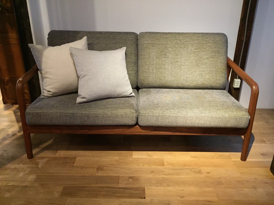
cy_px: 102
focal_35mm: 29
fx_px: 230
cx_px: 137
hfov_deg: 61.7
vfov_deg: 48.2
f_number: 2.2
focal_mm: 4.15
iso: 250
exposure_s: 1/24
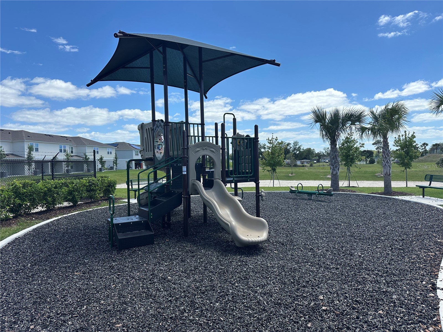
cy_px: 166
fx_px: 307
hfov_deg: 71.6
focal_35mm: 24
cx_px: 222
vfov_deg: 56.8
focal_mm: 6.86
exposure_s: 1/4545
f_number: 1.78
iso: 80
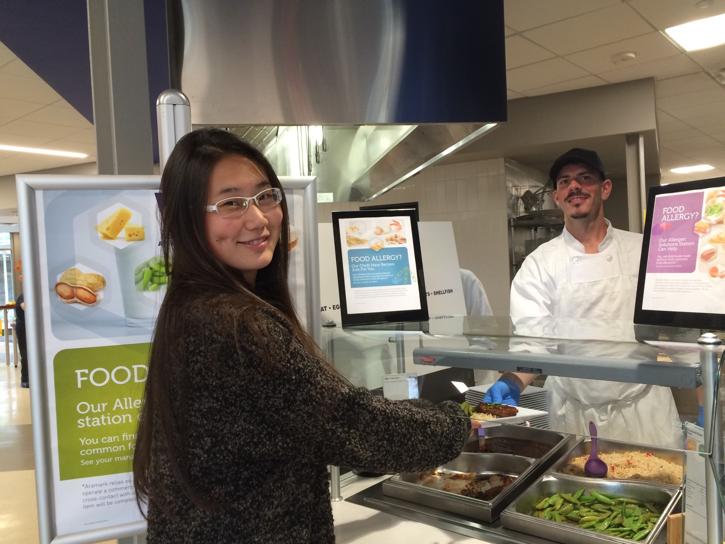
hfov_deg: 61.7
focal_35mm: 29
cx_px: 362
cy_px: 272
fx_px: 607
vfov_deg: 48.2
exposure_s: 1/30
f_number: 2.2
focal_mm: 4.15
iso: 100
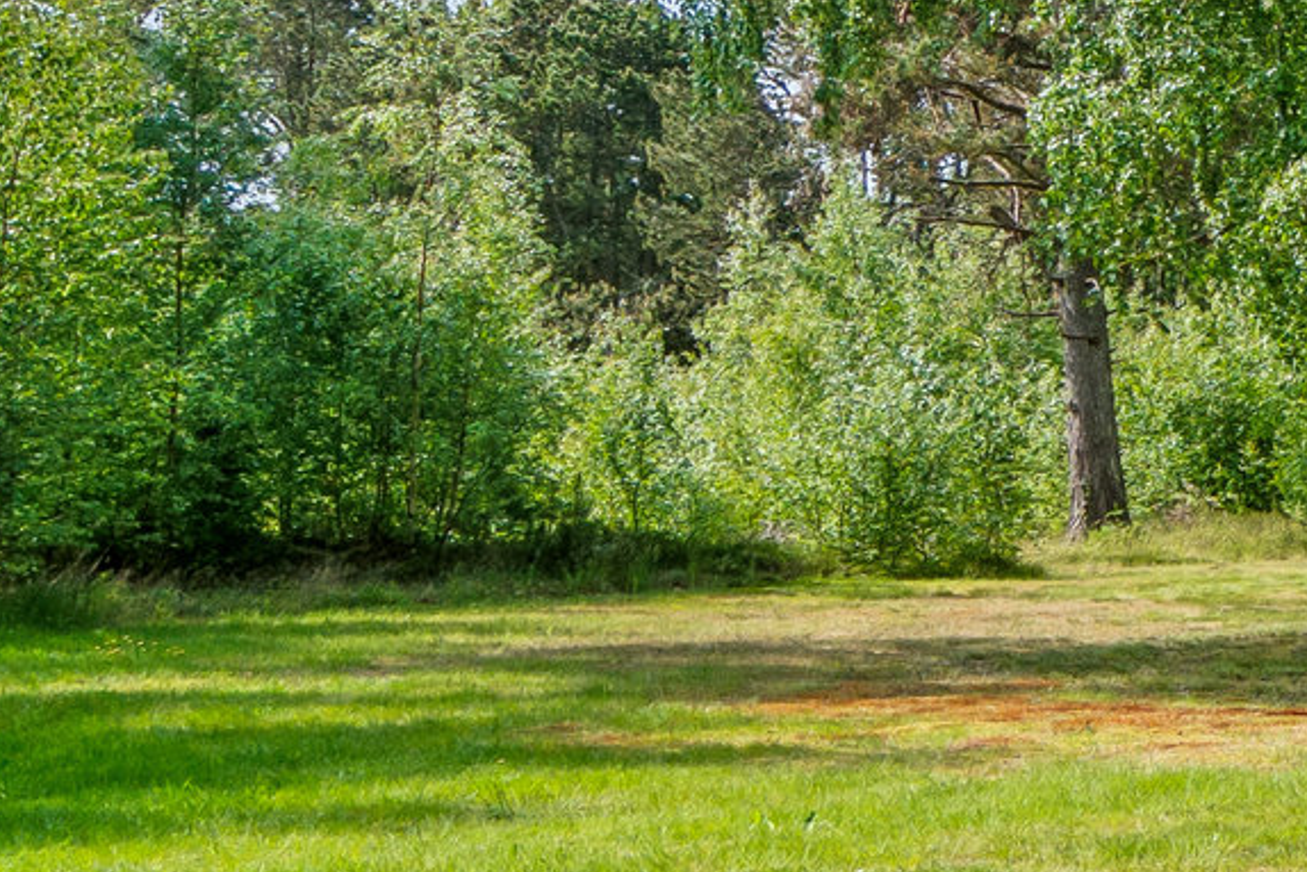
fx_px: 3413
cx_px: 2507
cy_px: 344
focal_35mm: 94
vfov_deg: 14.5
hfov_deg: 16.9
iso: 250
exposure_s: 1/2000
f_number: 4
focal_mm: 18
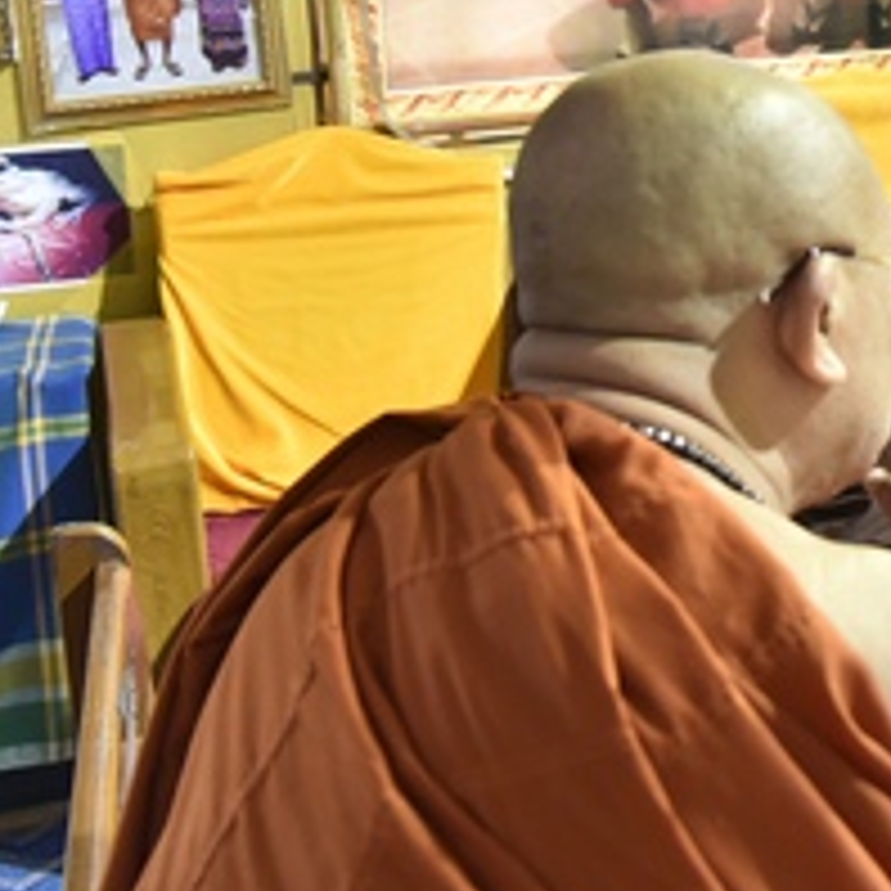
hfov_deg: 24.2
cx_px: 958
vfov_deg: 25.1
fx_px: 1951
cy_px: 124
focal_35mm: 67
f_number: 4
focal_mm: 24
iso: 1250
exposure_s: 1/50
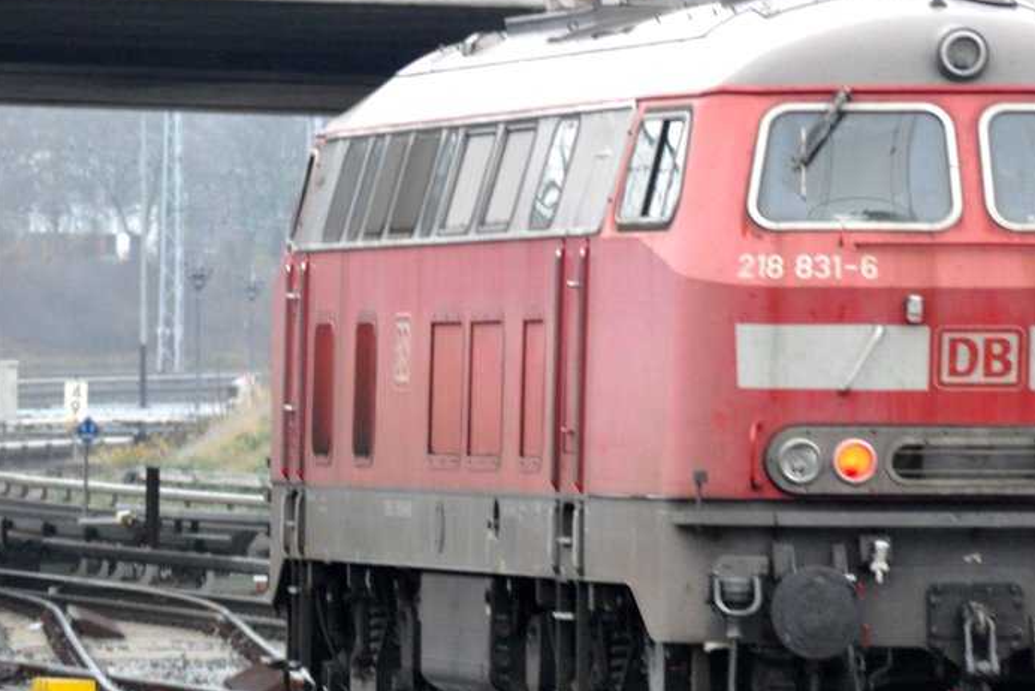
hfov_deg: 4.0
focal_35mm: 520
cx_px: 459
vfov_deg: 2.6
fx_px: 14955
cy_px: 432
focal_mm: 200
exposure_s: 1/125
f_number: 6.3
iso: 1600
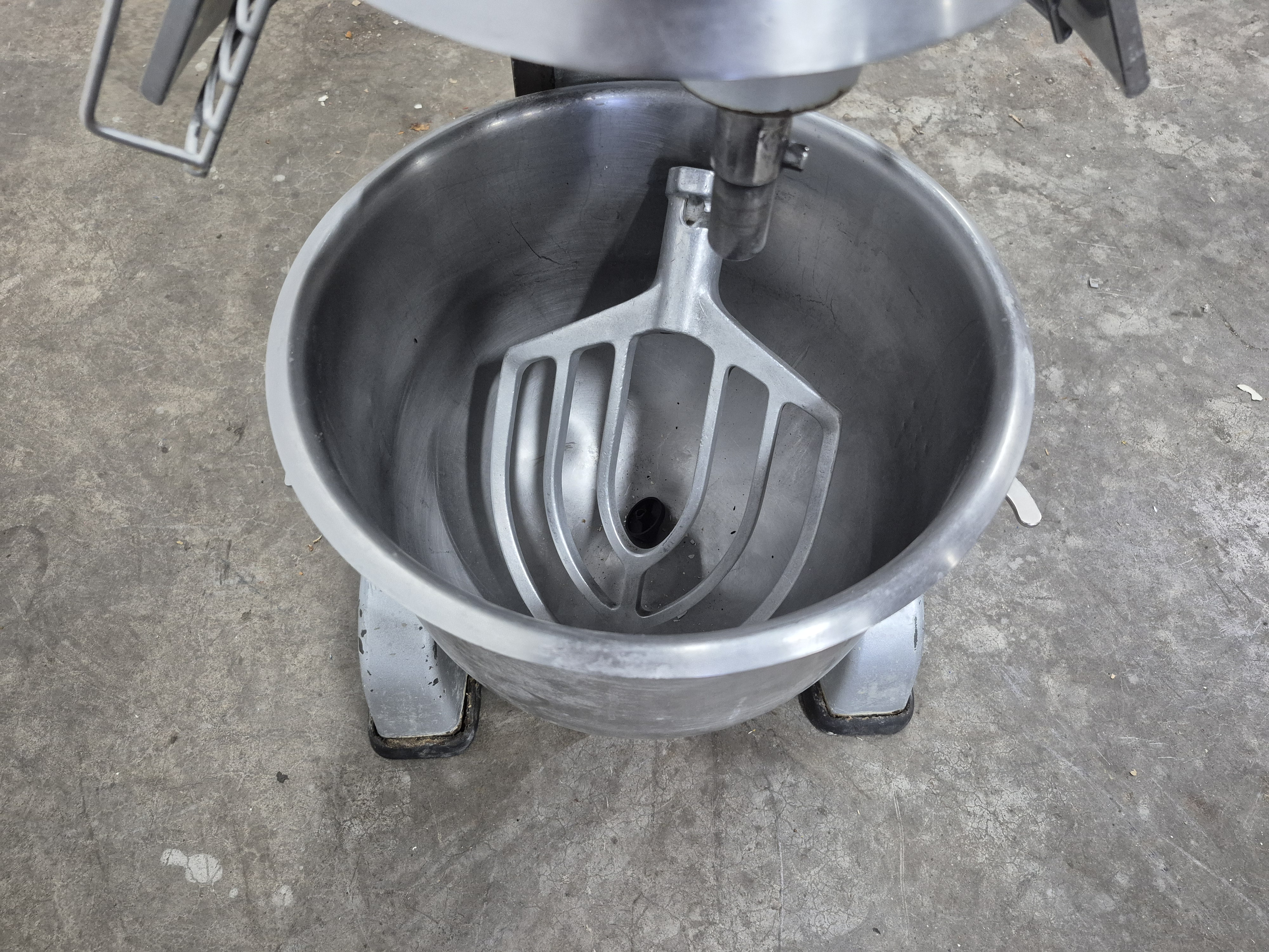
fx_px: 843
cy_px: 476
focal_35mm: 23
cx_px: 634
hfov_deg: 73.9
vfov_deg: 58.9
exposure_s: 1/120
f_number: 1.8
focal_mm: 5.4
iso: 800
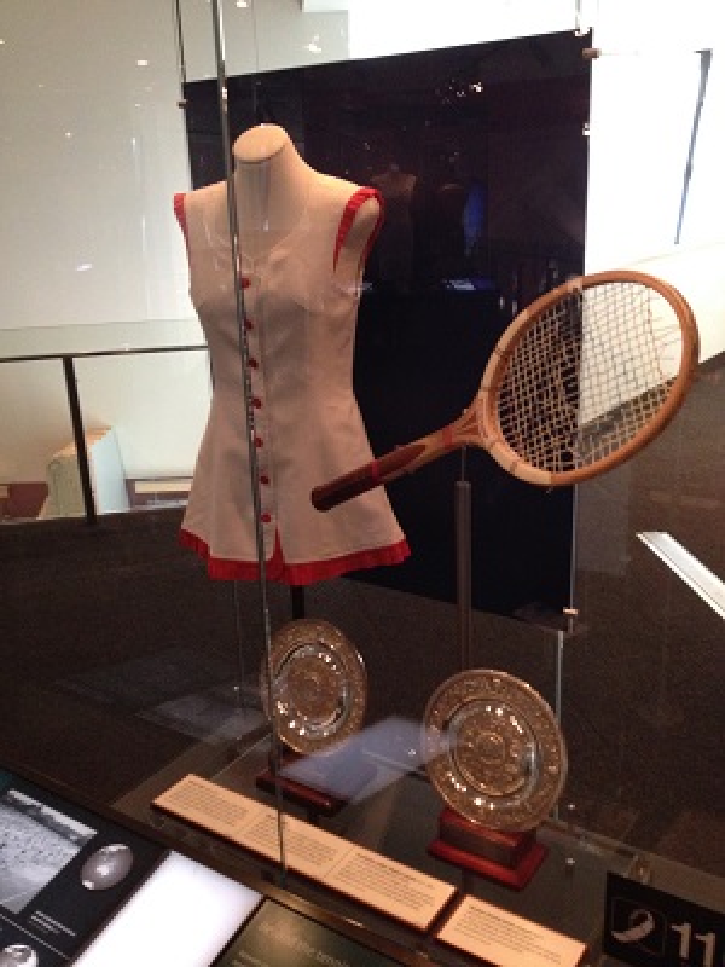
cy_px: 484
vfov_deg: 52.6
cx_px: 362
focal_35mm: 35
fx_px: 977
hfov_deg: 40.7
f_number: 2.4
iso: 320
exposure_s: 1/17
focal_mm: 4.28
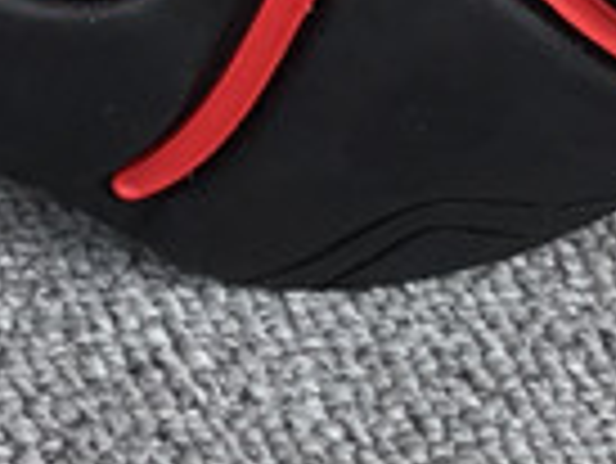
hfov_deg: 8.8
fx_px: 3633
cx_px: -818
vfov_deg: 7.0
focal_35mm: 204
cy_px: -475
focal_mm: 3.3
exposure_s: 1/327
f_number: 2.4
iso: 25
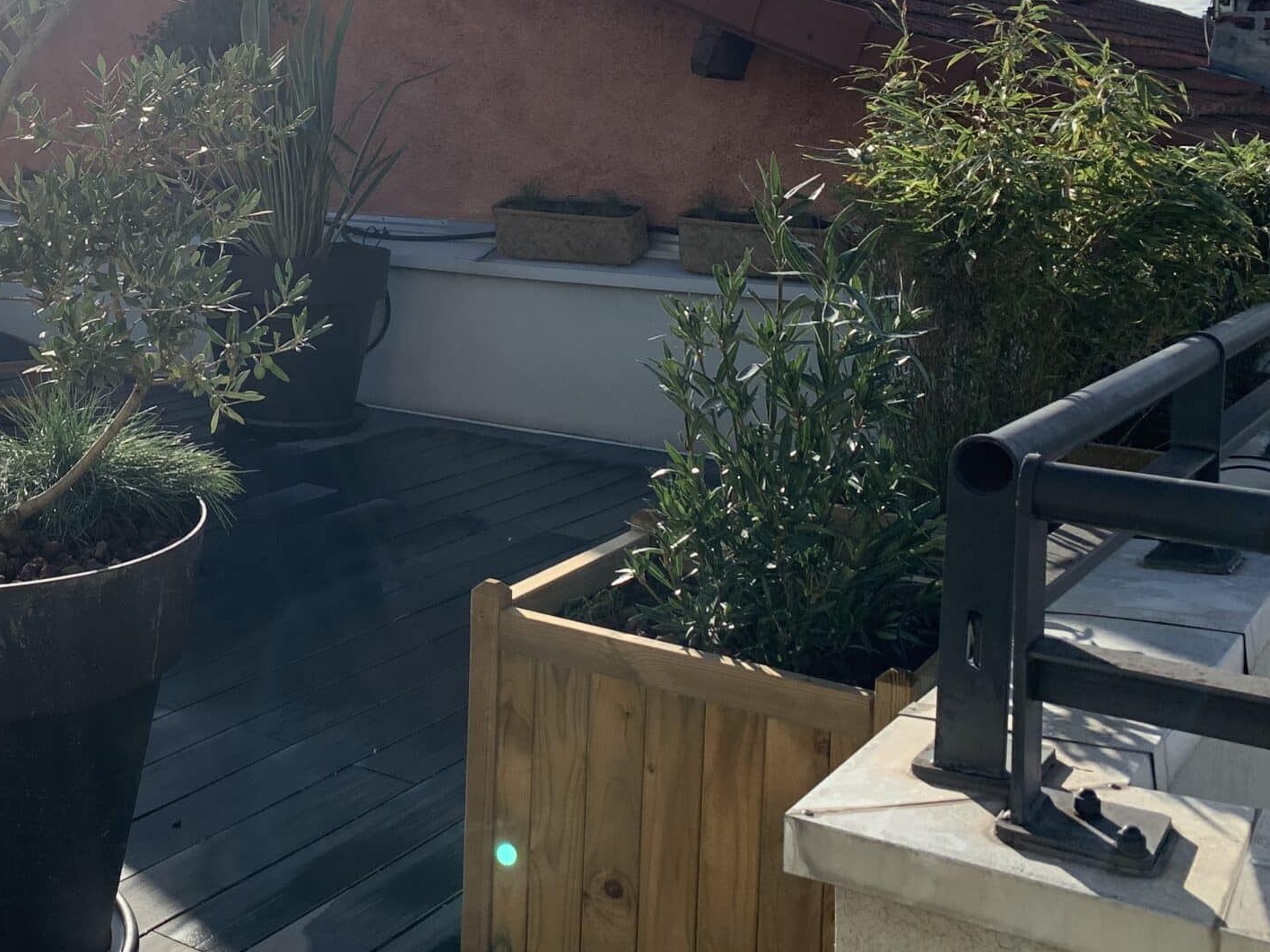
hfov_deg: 38.4
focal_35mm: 47
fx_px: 1724
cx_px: 196
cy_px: 206
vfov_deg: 30.2
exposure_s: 1/2994
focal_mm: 4.25
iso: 25
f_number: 1.8
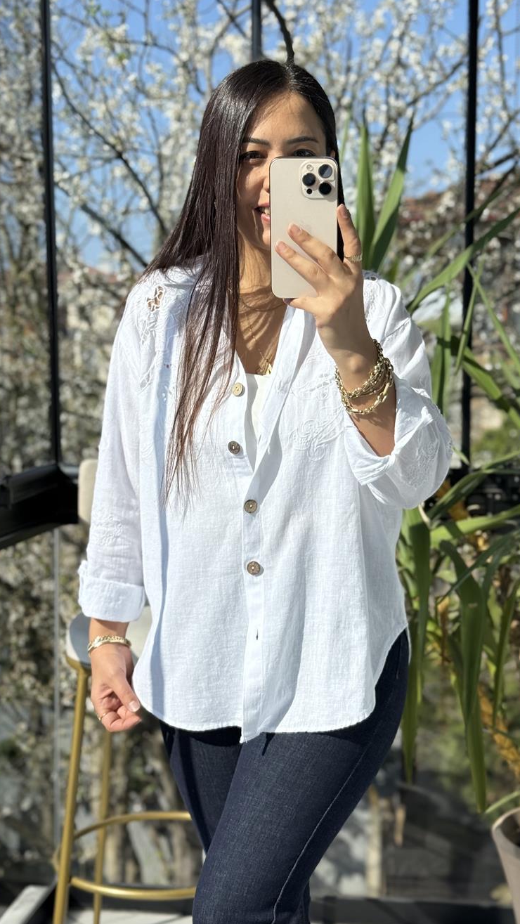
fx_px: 1299
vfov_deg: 39.2
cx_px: 308
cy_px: 462
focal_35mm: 53
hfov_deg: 22.6
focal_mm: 6.76
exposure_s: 1/2033
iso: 64
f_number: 1.78
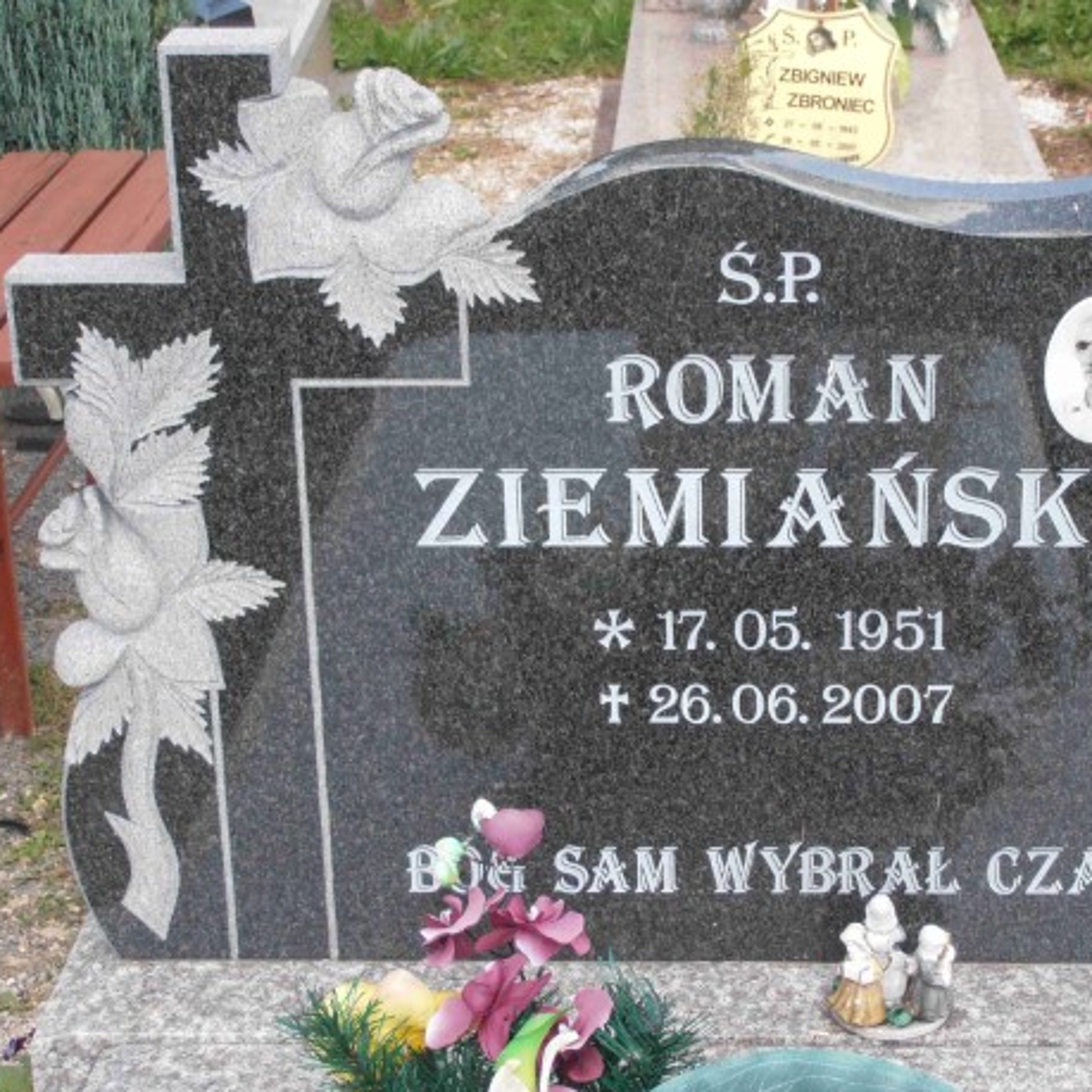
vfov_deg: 20.4
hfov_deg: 20.4
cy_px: 533
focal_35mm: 85
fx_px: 3034
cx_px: 695
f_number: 4.8
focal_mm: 12.29
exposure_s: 1/160
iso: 80
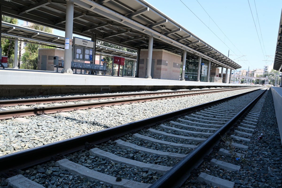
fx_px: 247
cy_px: 94
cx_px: 141
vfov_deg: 41.7
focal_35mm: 32
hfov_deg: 59.5
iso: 200
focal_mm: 31.5
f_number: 10
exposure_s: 1/125
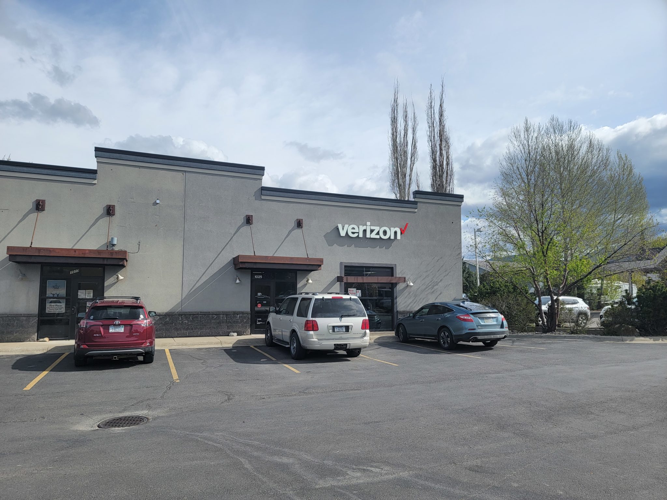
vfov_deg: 56.8
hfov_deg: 71.6
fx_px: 462
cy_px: 250
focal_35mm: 24
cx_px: 334
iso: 16
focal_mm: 6.7
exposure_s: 1/1129
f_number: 1.8
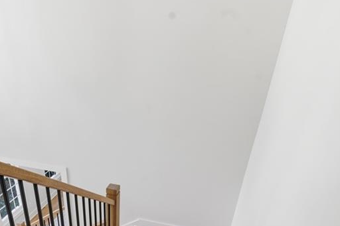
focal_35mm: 28
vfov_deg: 43.8
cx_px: 122
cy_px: 186
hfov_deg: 64.3
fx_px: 264
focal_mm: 14
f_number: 8
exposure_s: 1/80
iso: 320
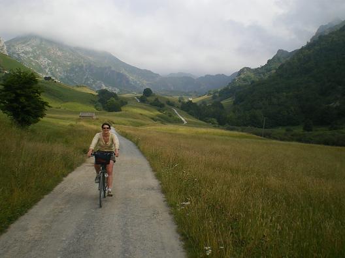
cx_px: 172
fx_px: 379
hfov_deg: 49.0
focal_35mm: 38
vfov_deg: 37.7
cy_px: 129
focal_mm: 6.3
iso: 64
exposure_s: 1/400
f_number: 4.6
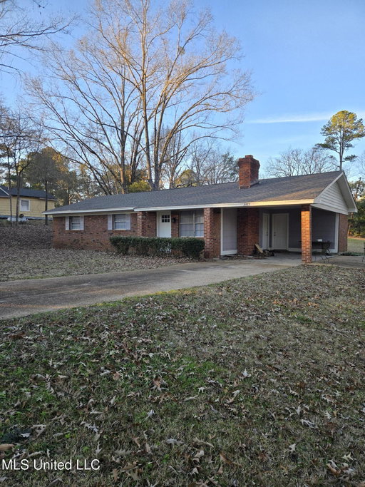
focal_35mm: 23
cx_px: 182
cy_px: 244
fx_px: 323
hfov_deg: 58.9
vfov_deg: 73.9
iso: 80
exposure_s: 1/914
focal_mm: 5.4
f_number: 1.8
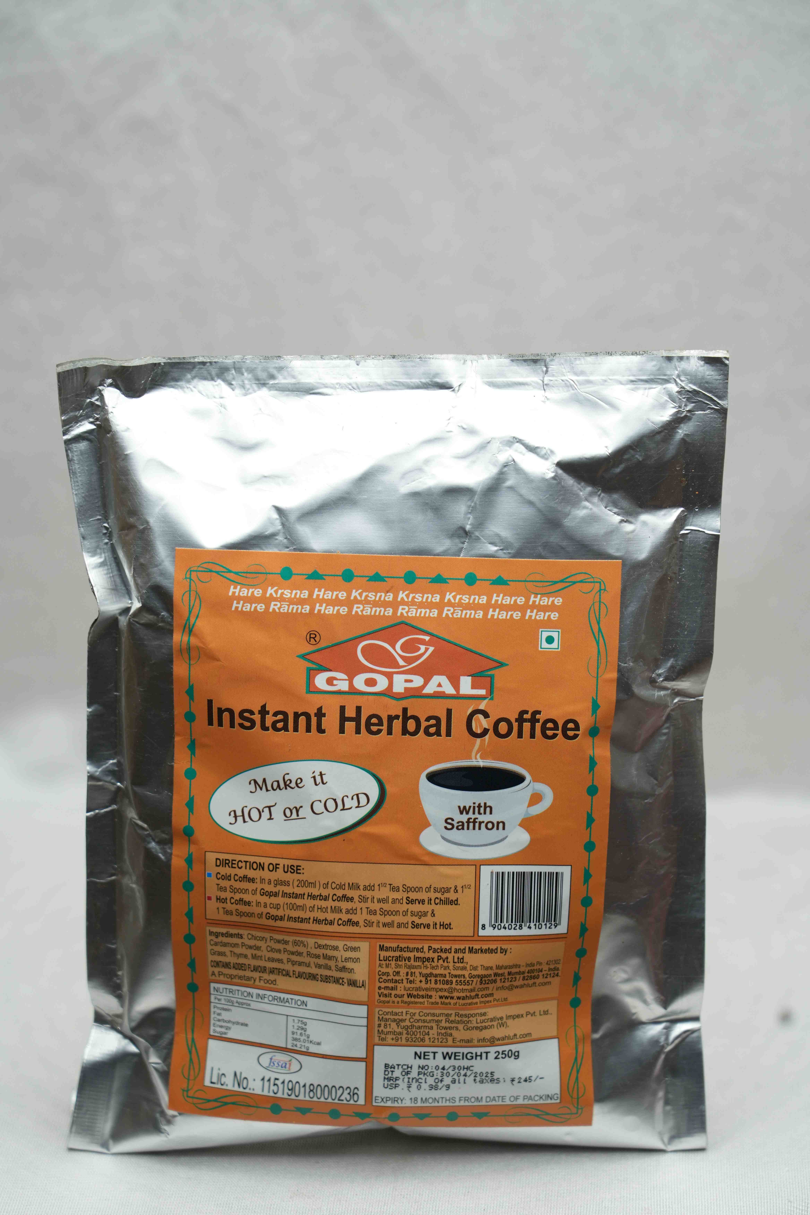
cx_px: 405
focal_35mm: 105
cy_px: 608
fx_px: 3543
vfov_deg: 19.5
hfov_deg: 13.0
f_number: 5.6
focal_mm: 105
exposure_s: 1/60
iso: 200
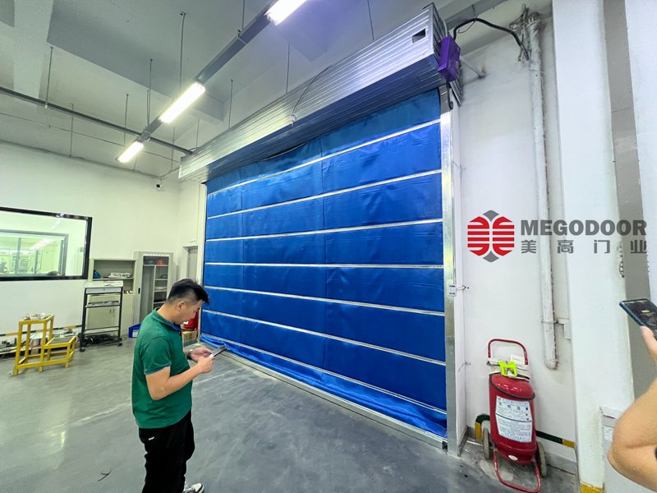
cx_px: 328
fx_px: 247
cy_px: 246
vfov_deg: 89.9
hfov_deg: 106.2
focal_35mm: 13
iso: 320
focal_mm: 1.57
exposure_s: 1/50
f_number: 1.8
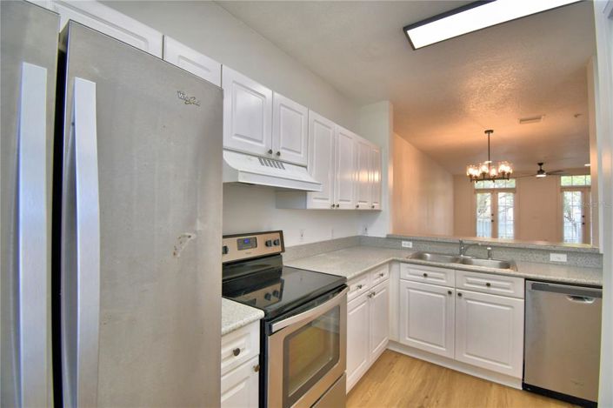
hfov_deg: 100.4
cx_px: 306
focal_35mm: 15
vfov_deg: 77.2
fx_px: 255
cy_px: 204
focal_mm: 10
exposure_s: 1/125
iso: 280
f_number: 4.5
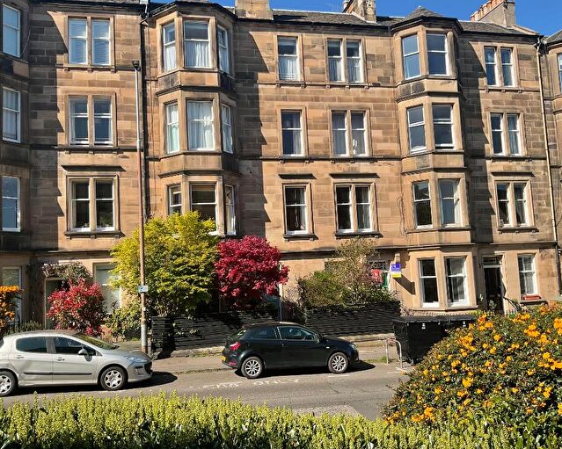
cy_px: 226
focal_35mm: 31
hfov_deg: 57.2
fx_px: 516
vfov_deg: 47.1
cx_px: 266
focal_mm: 3
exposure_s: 1/1311
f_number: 1.8
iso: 16
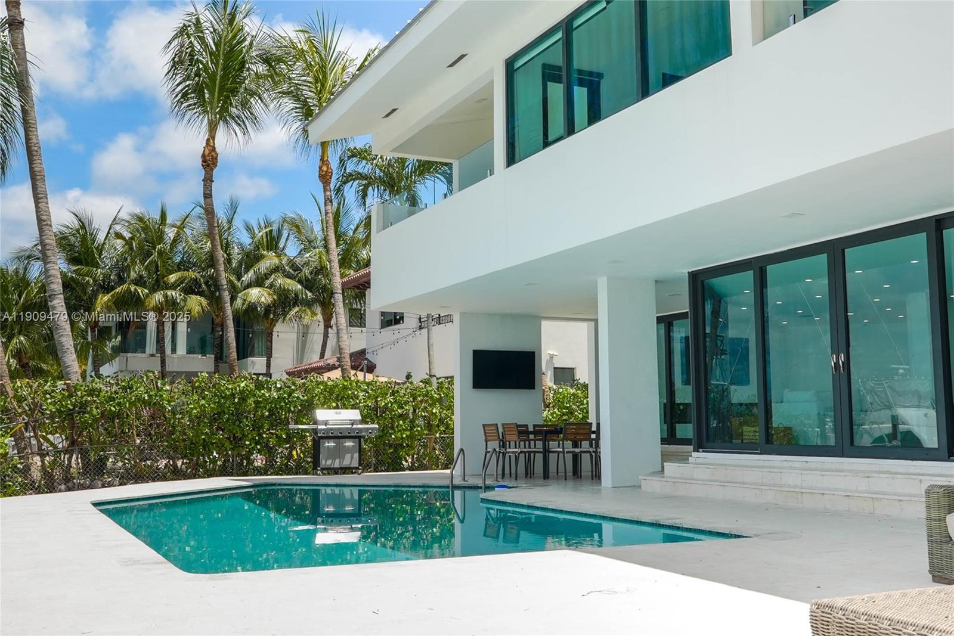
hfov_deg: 53.1
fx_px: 954
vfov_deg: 36.9
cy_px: 318
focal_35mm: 36
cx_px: 477
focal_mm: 24
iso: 640
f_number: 5.6
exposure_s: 1/400
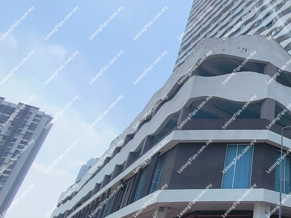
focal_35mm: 29
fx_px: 244
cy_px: 78
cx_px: 276
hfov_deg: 52.1
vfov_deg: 47.6
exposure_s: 1/7843
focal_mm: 1.65
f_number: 2.2
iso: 64
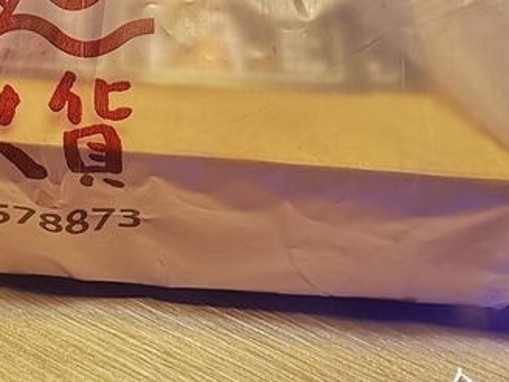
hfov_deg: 25.9
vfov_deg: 20.0
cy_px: -52
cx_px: -39
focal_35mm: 70
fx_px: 1029
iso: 200
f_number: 1.8
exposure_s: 3
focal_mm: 5.58
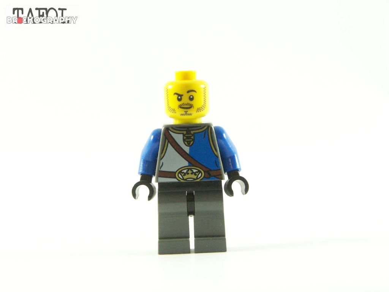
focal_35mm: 105
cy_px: 146
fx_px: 1180
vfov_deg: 14.1
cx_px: 194
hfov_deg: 18.7
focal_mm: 17.5
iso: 400
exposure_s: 1/60
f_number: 4
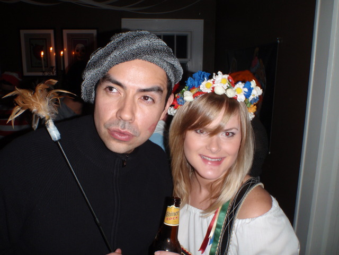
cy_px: 128
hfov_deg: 63.4
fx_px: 274
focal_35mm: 28
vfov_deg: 49.7
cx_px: 170
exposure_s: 1/30
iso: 100
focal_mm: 5
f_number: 3.5
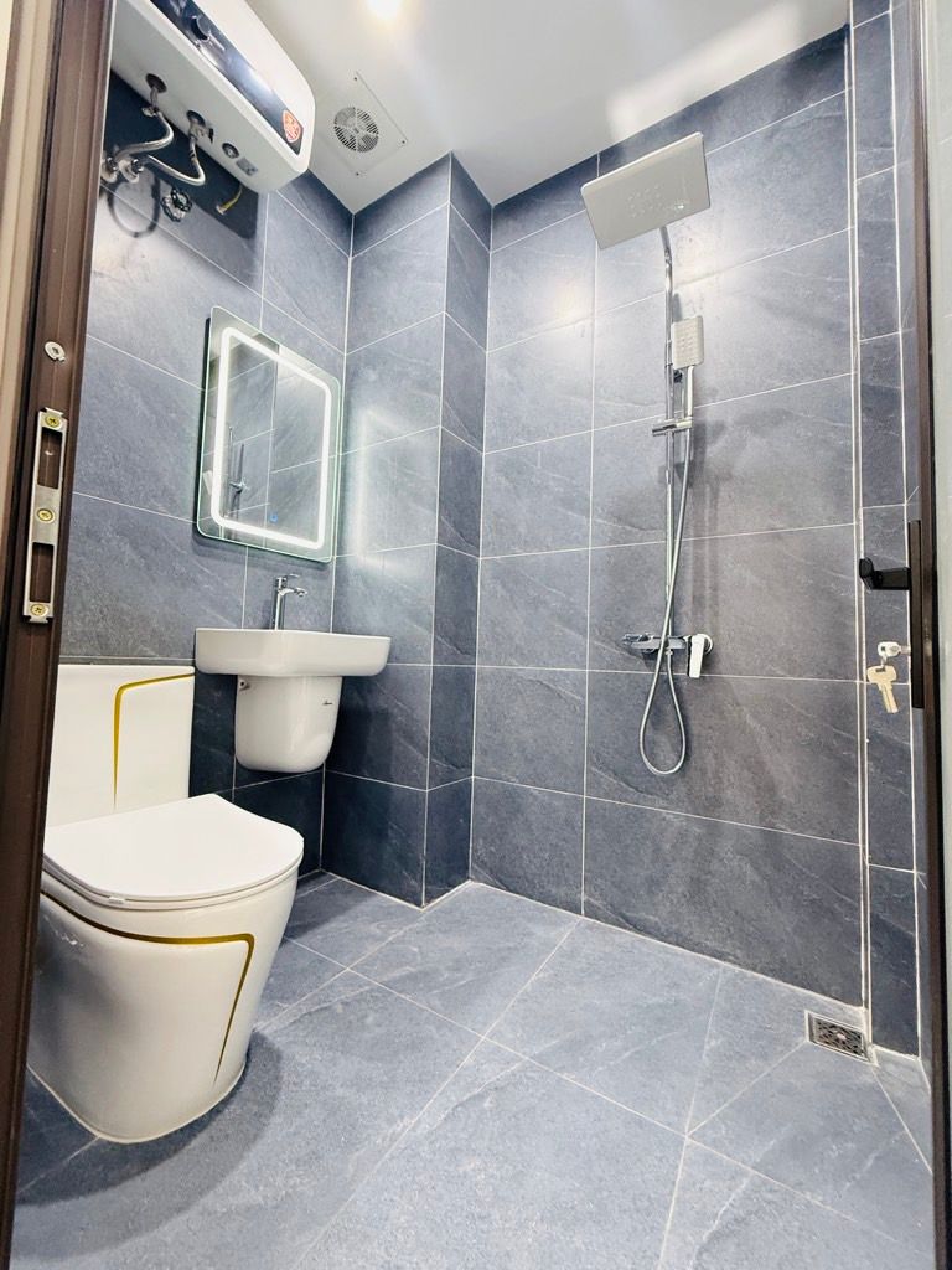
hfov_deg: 85.7
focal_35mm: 14
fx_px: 513
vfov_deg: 102.1
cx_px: 476
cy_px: 635
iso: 400
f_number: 2.2
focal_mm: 2.22
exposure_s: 1/50
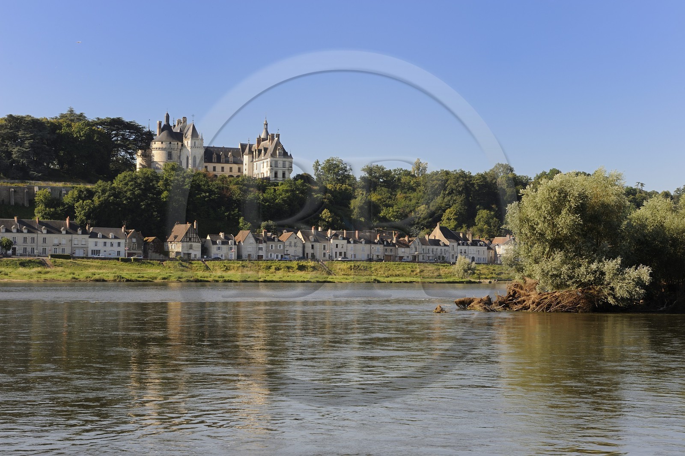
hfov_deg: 28.9
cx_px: 342
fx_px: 1331
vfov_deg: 19.4
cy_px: 228
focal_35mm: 70
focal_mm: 70
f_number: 13
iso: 200
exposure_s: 1/160
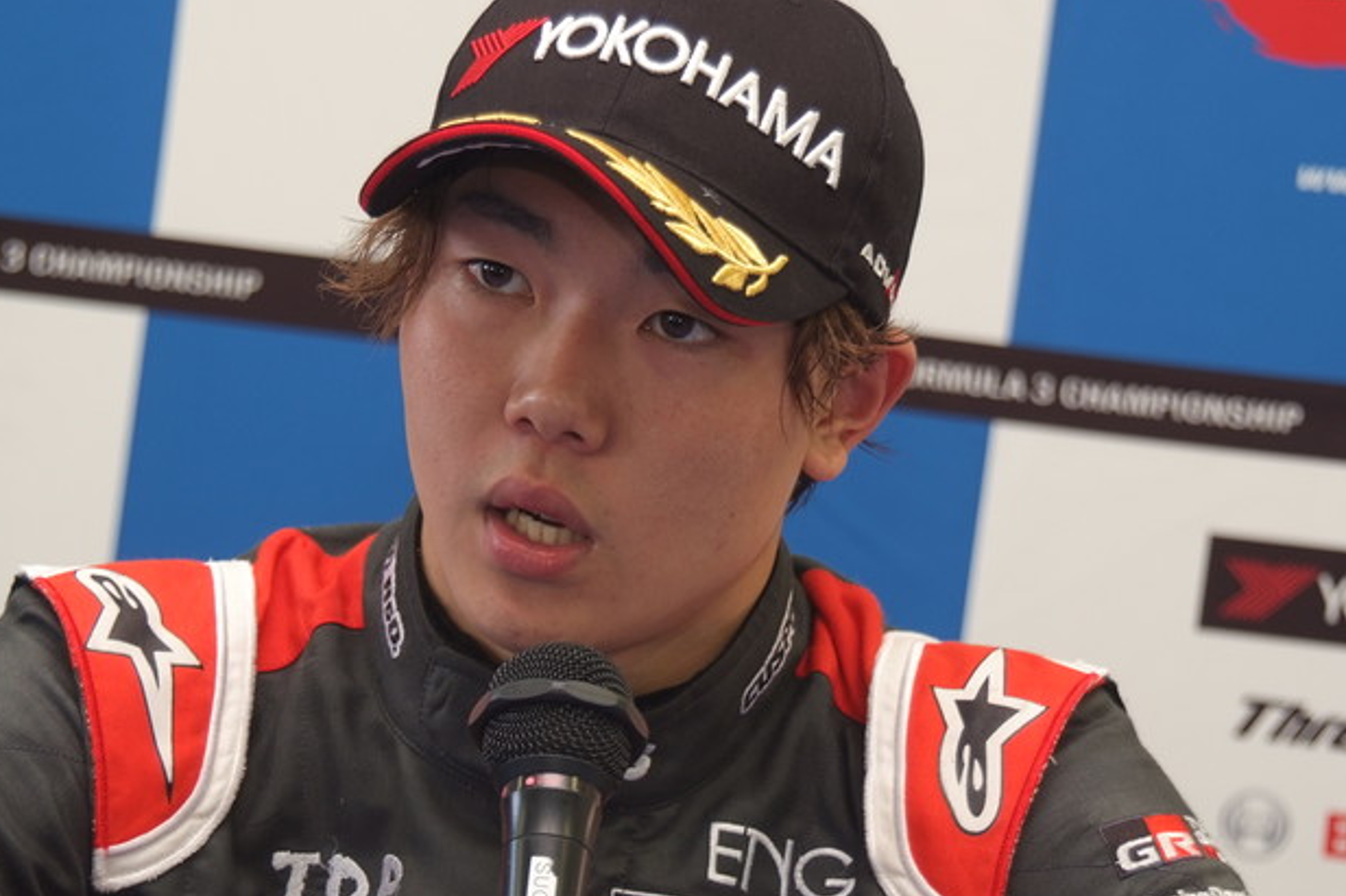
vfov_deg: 9.8
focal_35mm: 140
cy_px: 484
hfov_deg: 14.7
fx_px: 5233
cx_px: 580
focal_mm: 80
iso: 400
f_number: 5.6
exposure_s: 1/60
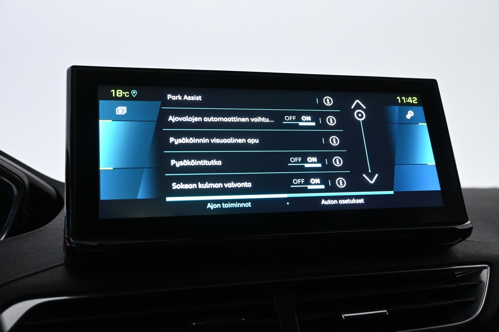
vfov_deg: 36.2
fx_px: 509
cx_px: 250
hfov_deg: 52.2
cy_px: 166
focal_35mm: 37
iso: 3200
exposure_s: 1/80
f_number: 4.5
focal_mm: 24.5
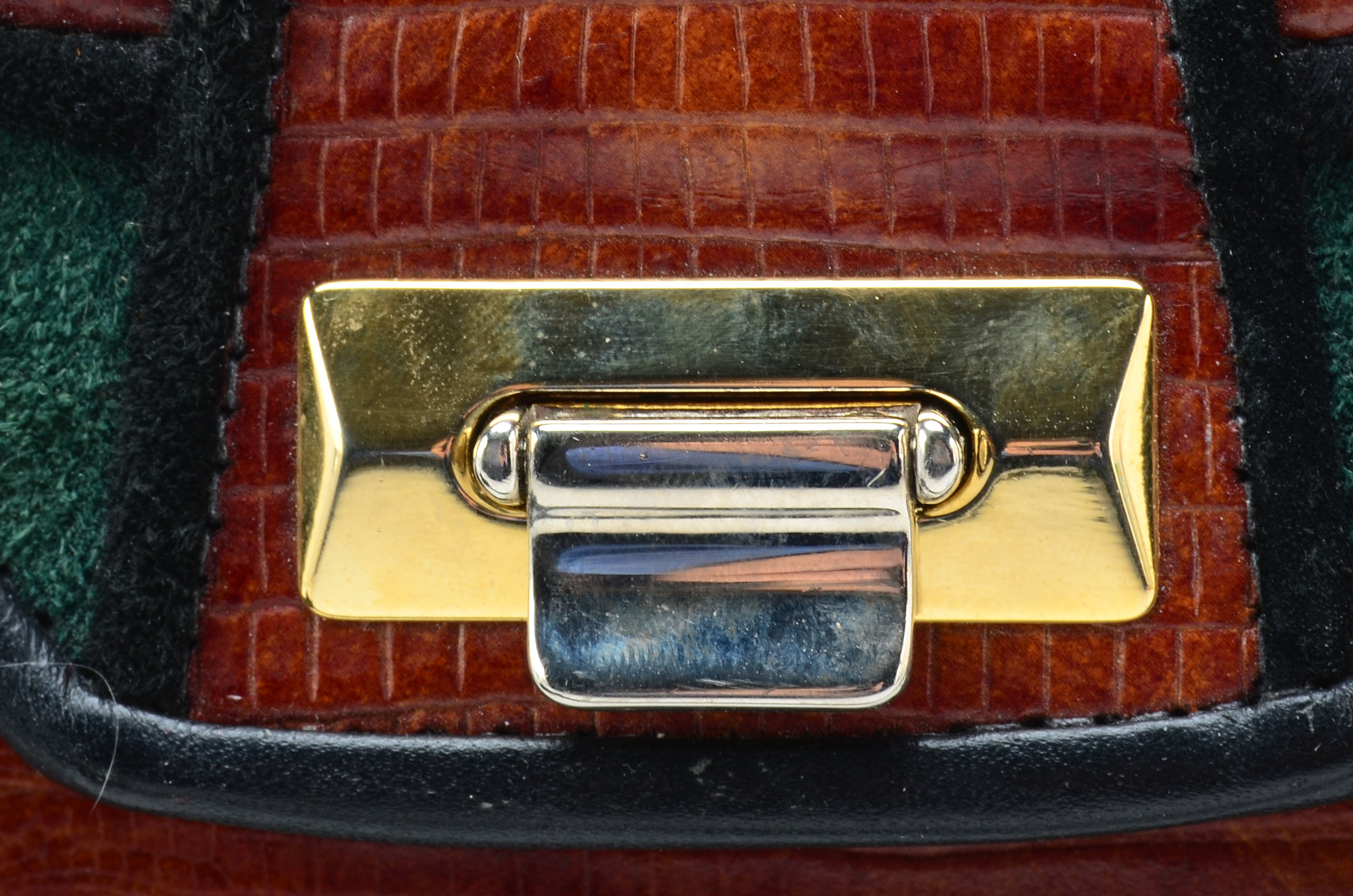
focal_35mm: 161
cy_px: 134
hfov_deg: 12.8
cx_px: 718
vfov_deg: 8.5
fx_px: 6037
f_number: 14
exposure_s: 1/160
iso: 100
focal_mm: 55
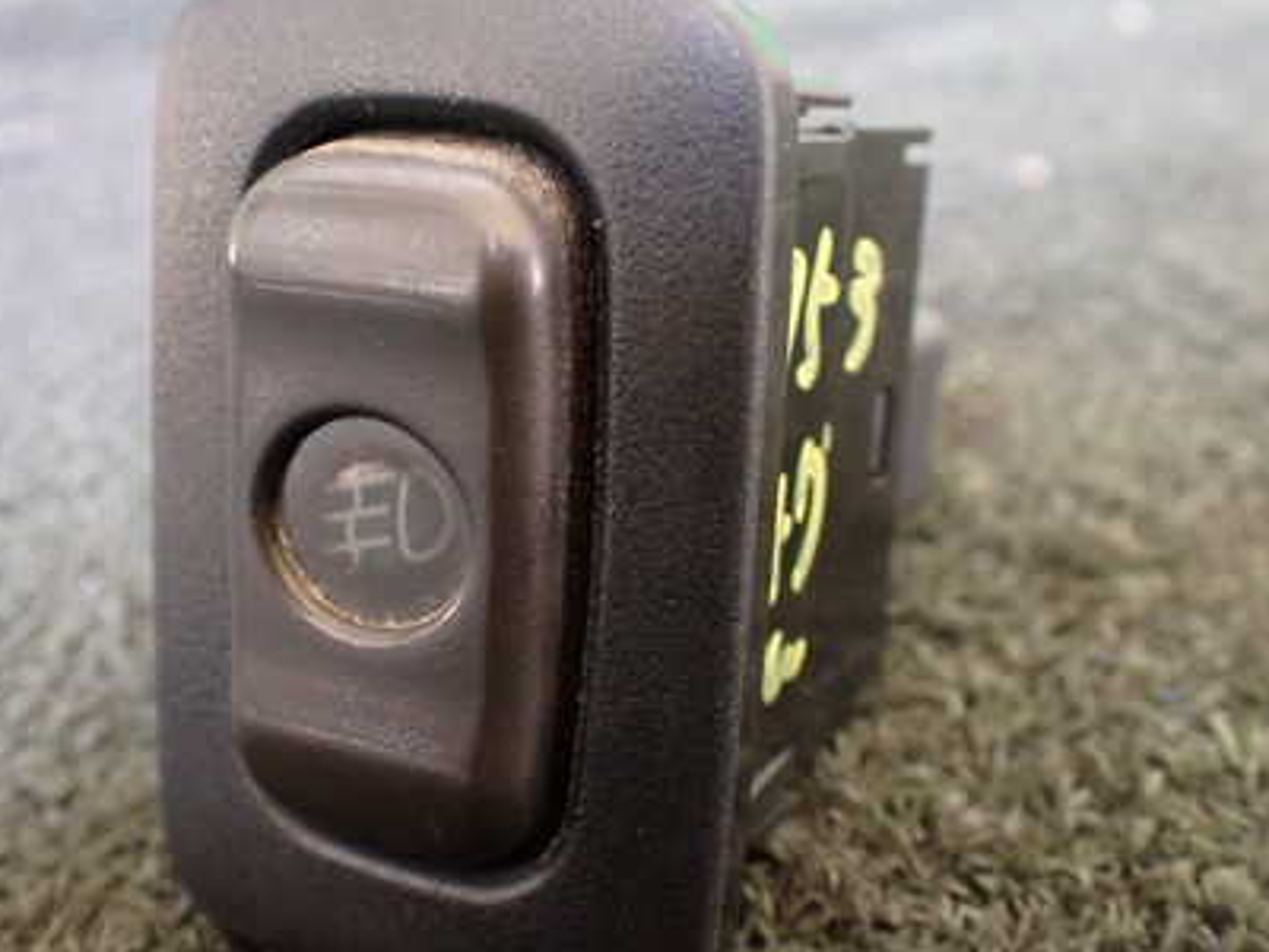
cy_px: 476
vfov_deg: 32.2
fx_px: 1650
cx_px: 523
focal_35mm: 45
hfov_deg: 41.9
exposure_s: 1/30
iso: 800
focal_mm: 5.4
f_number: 2.3
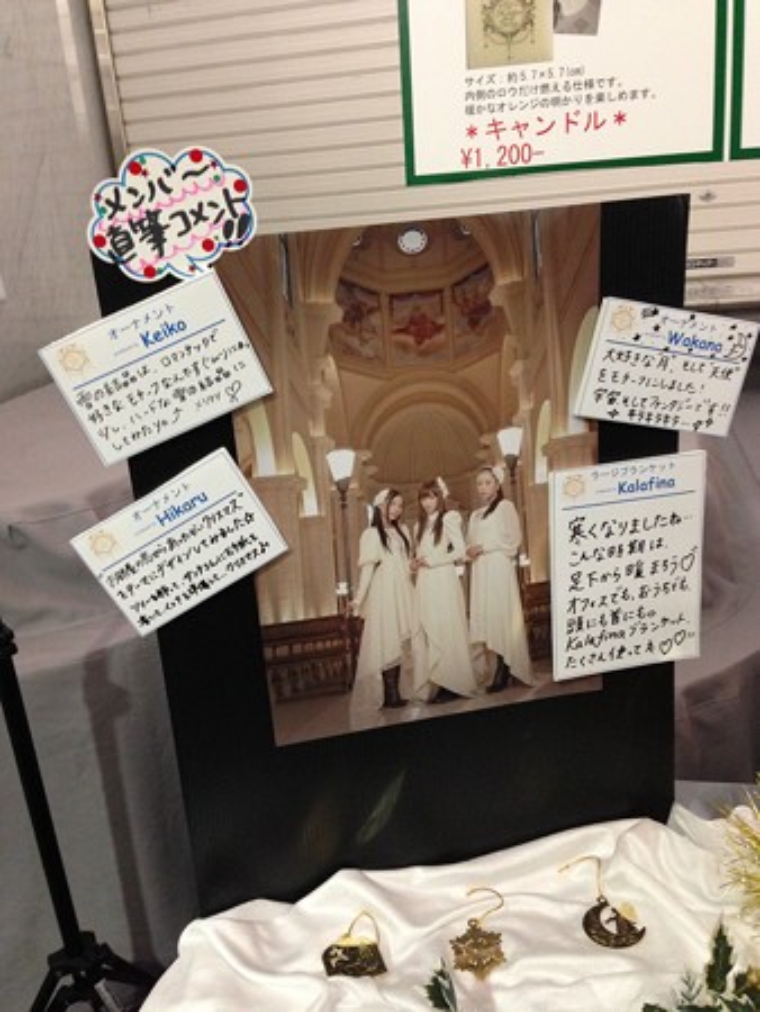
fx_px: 965
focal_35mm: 33
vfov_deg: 55.3
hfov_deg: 43.0
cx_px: 380
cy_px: 506
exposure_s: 1/20
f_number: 2.4
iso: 320
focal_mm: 4.13
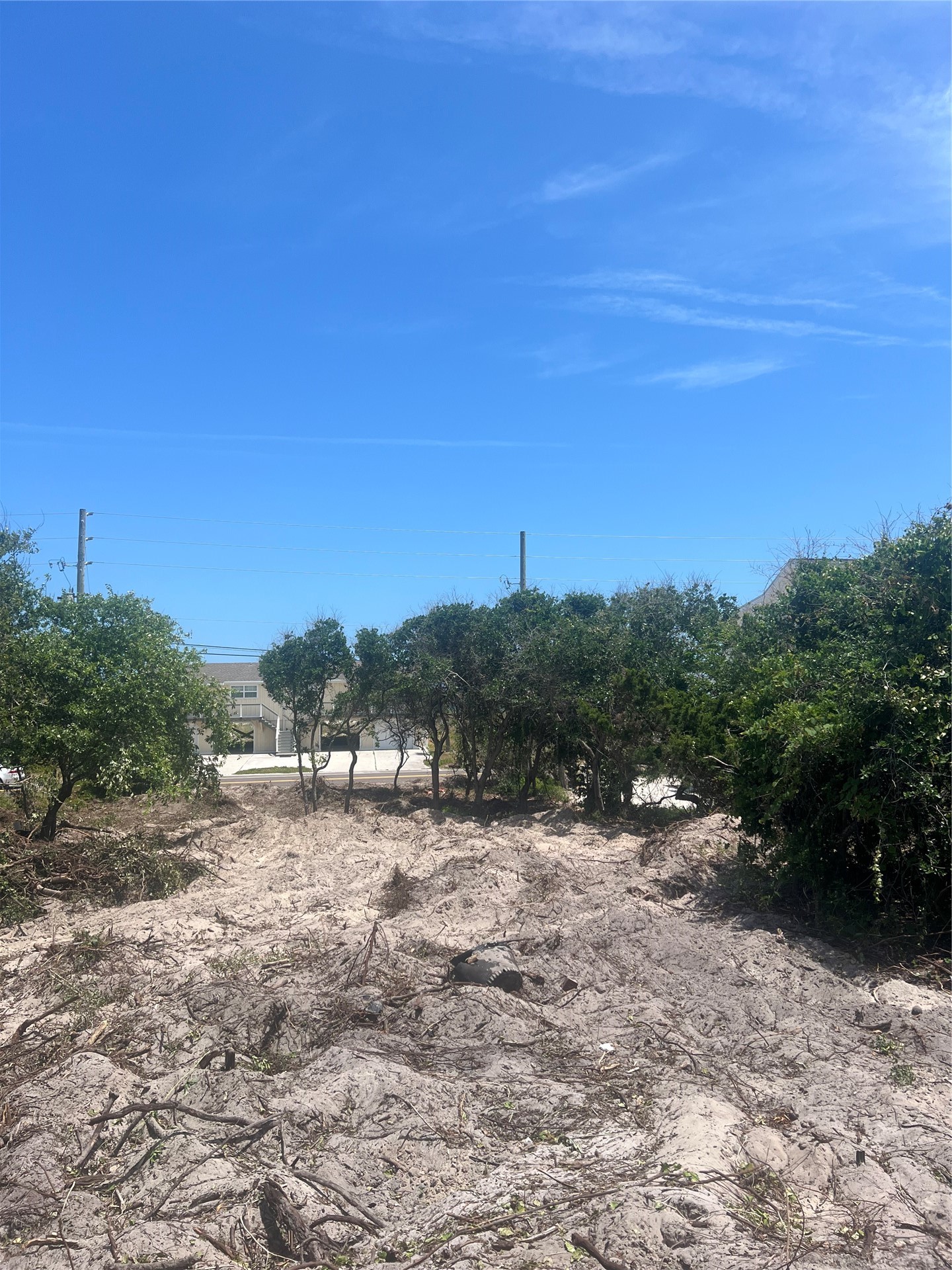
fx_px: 953
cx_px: 476
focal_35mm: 26
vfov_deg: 67.3
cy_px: 635
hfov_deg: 53.1
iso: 50
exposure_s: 1/3968
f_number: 1.5
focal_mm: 5.7
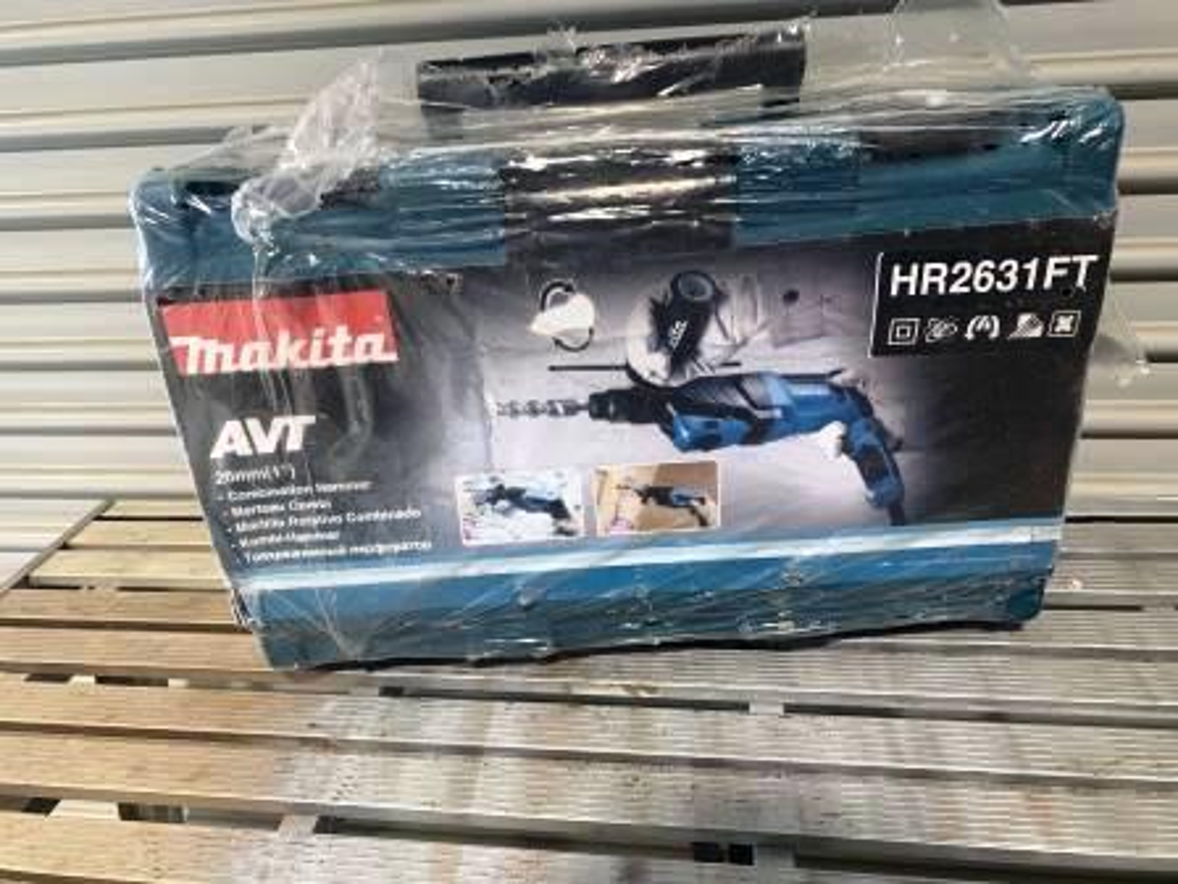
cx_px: 589
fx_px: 885
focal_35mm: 26
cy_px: 442
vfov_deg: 53.1
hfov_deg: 67.3
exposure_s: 1/50
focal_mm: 4.2
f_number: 1.8
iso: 80
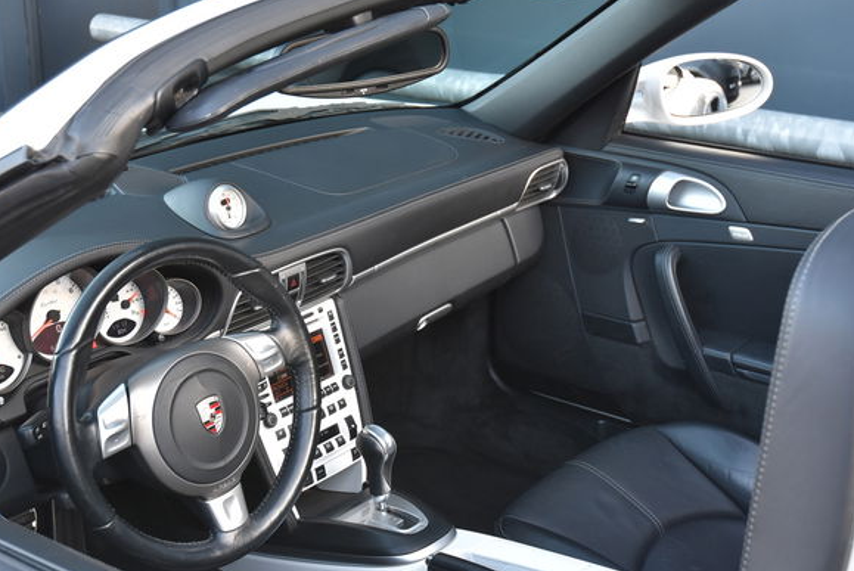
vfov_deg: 22.1
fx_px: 1464
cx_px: 364
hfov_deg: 32.5
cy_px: 314
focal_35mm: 62
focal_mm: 31
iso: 800
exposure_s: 1/125
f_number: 5.6
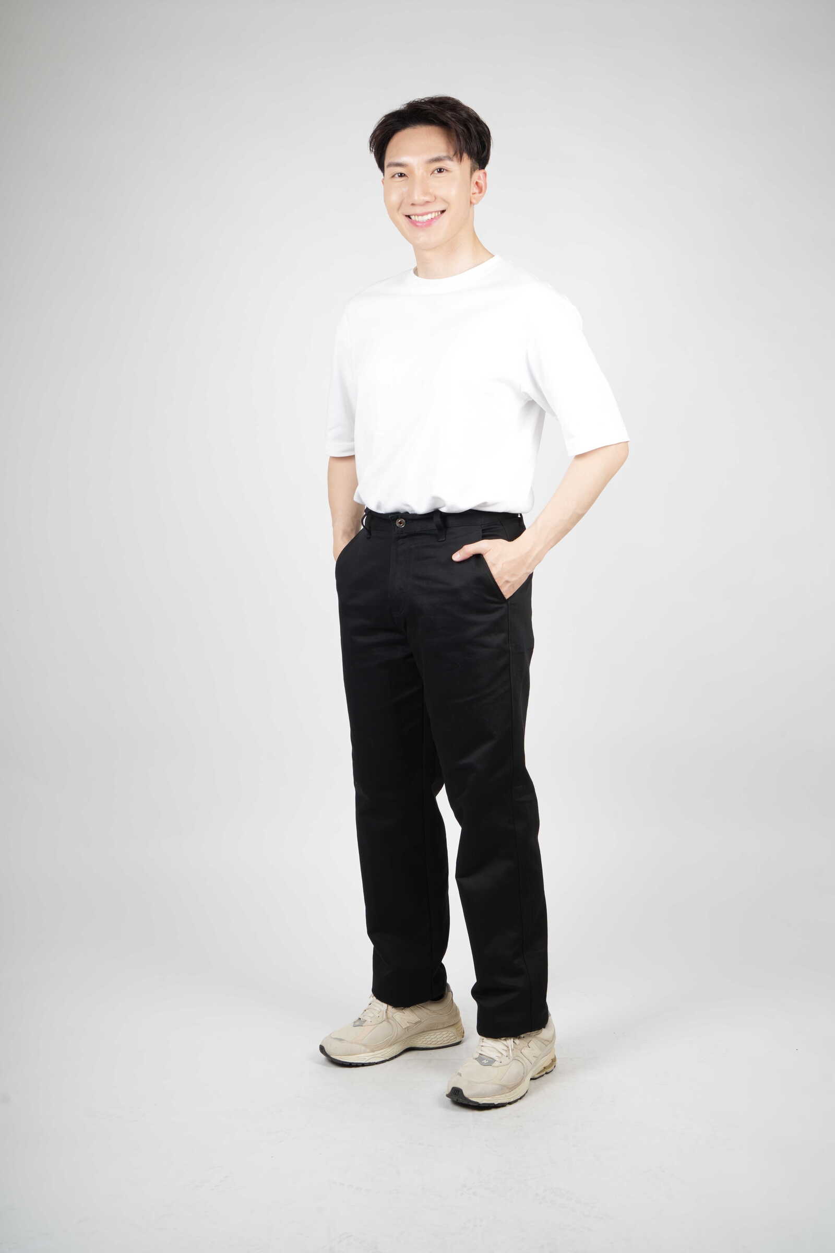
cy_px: 626
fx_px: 1426
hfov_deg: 32.6
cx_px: 418
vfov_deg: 47.4
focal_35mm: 41
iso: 125
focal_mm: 41
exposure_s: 1/160
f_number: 9
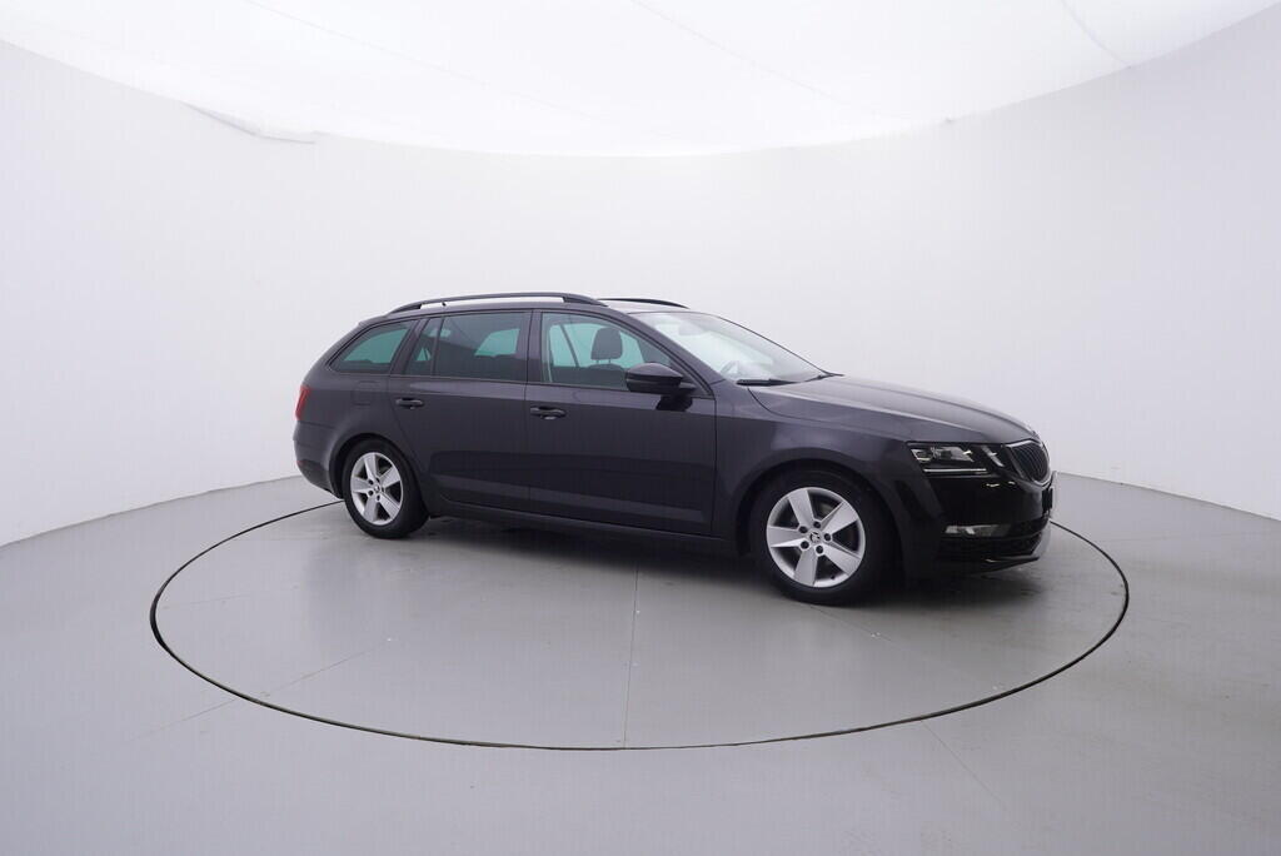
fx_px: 801
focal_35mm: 22
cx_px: 640
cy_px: 428
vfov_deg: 56.2
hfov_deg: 77.3
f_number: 5
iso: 200
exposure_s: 1/80
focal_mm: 15
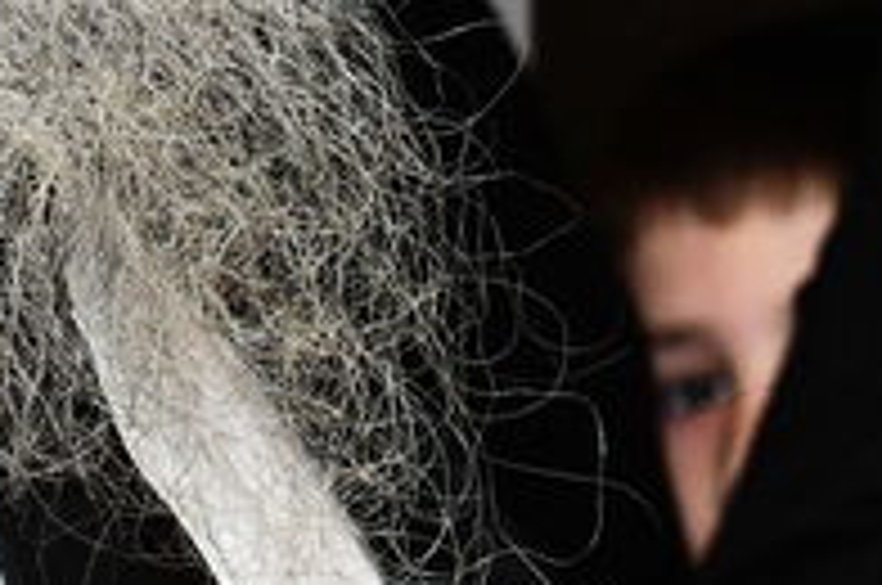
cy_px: -169
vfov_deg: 3.3
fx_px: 10151
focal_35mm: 415
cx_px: 68
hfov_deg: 5.0
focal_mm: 58
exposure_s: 1/160
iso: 1000
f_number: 5.6
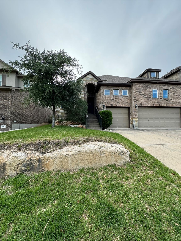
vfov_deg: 102.1
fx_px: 98
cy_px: 120
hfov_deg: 85.7
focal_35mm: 14
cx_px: 90
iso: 40
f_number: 2.2
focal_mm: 2.22
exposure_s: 1/351
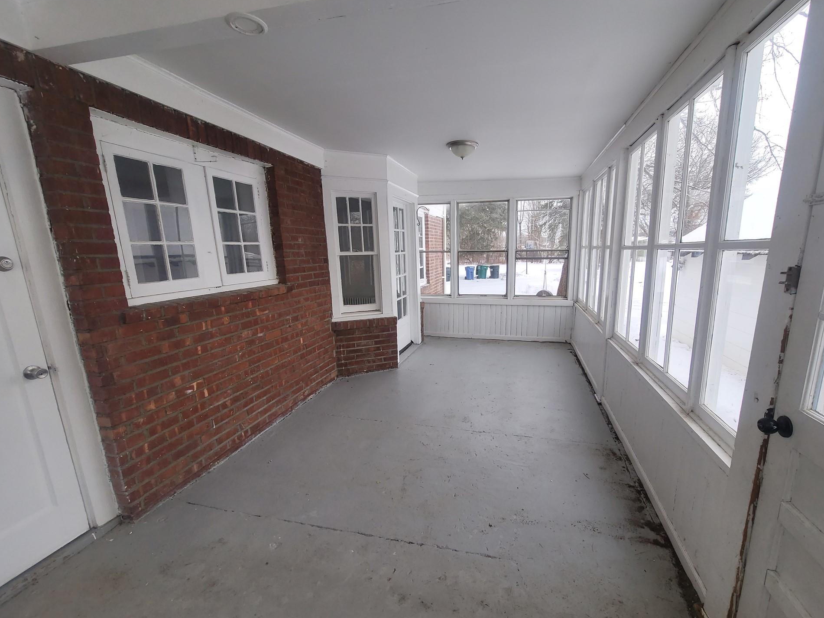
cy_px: 327
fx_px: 333
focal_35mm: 14
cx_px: 437
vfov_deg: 85.6
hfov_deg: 101.9
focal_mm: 2.2
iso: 64
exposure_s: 1/179
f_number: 2.2
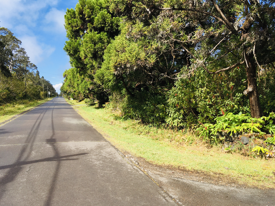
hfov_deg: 61.7
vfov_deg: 48.2
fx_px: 230
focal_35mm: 29
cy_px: 103
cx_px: 138
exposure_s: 1/818
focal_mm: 4.15
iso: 25
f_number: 2.2
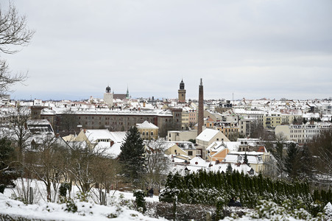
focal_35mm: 70
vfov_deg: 19.4
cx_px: 166
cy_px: 110
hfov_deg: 28.9
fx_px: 645
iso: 100
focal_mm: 70
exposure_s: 1/160
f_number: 3.5
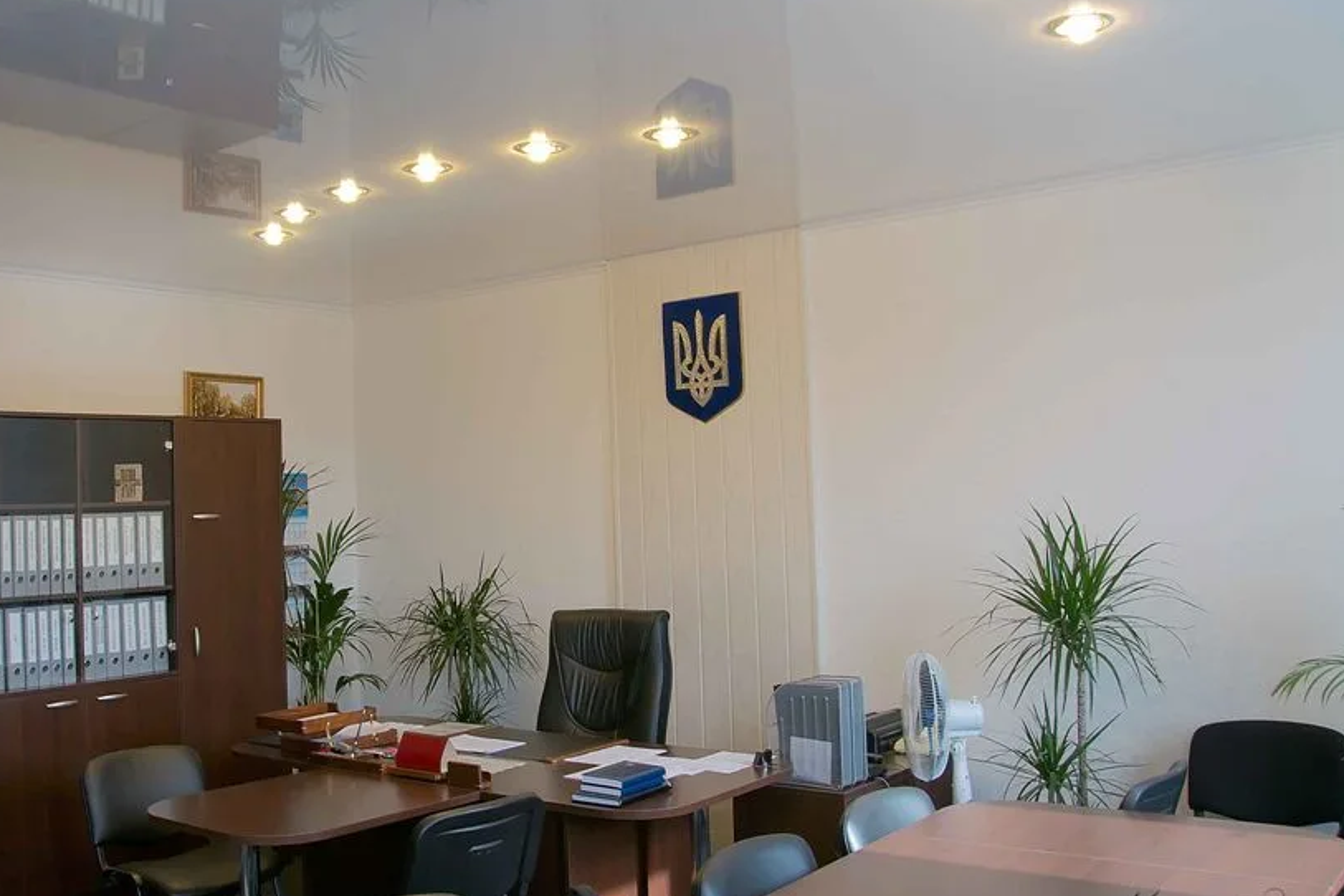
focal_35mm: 34
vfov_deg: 38.9
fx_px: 1269
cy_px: 414
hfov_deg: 55.4
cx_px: 532
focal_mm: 18
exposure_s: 1/20
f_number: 5
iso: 200
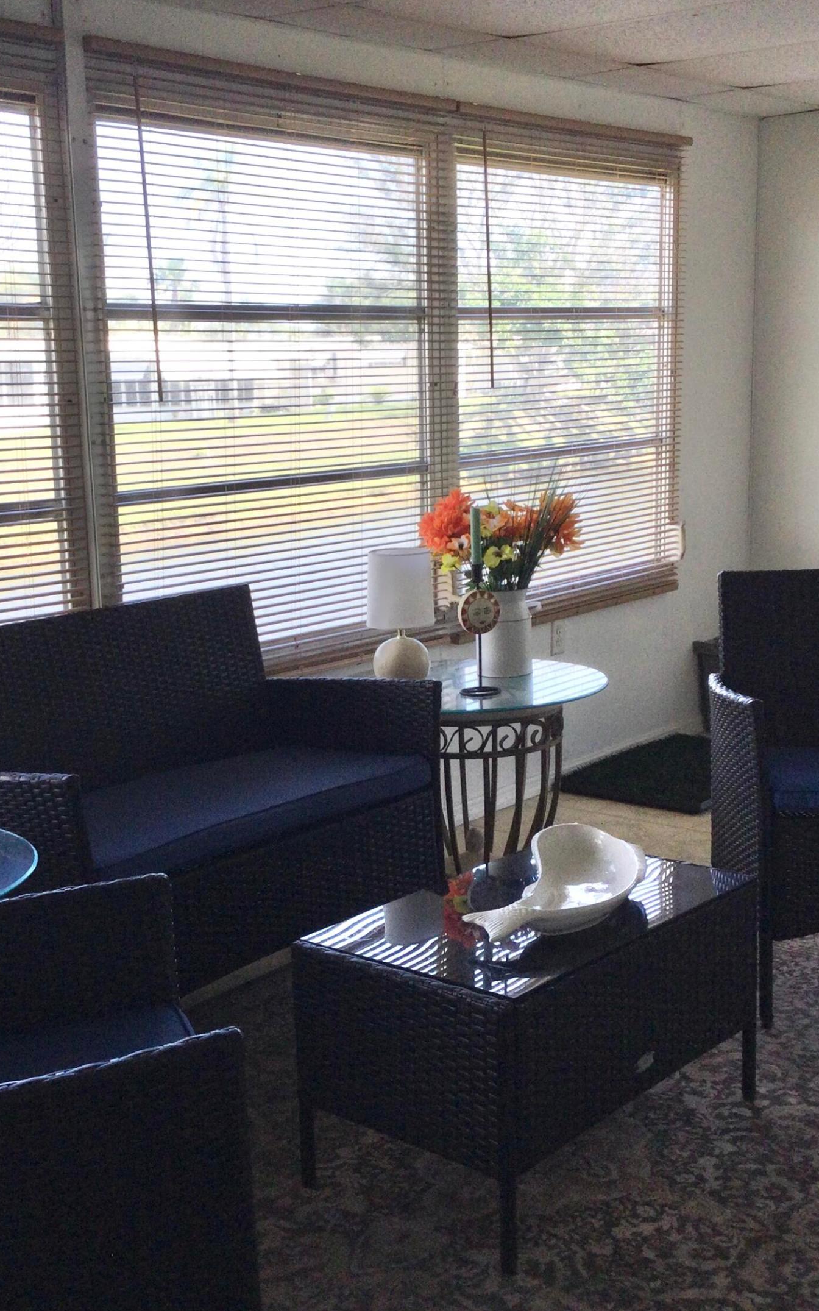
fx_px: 1572
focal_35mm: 44
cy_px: 656
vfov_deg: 45.3
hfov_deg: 29.1
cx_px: 327
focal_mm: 3.3
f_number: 2.4
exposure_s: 1/146
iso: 25
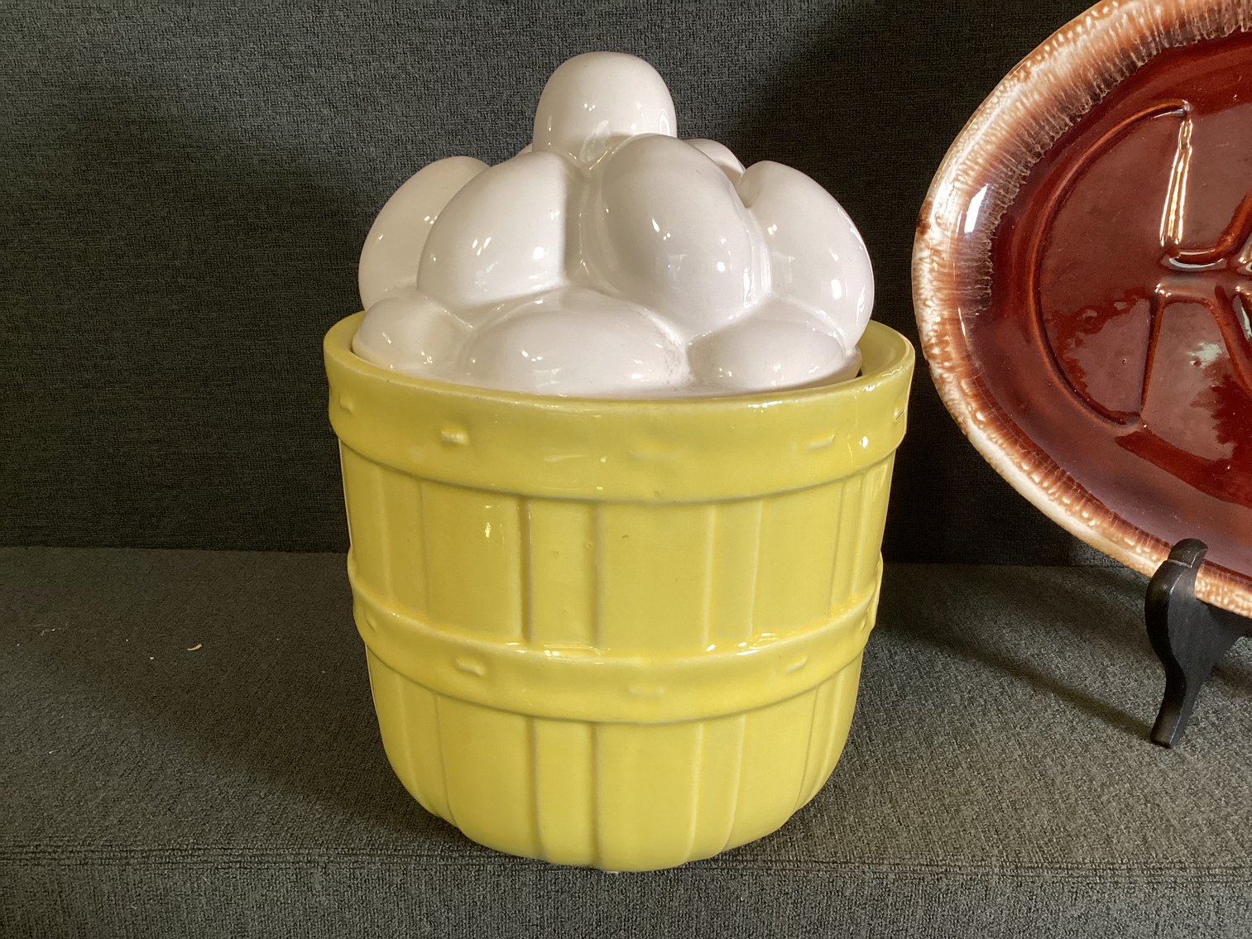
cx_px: 626
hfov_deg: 58.3
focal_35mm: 31
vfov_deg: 45.4
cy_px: 470
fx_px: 1121
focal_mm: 3.3
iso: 125
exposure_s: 1/60
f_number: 2.4
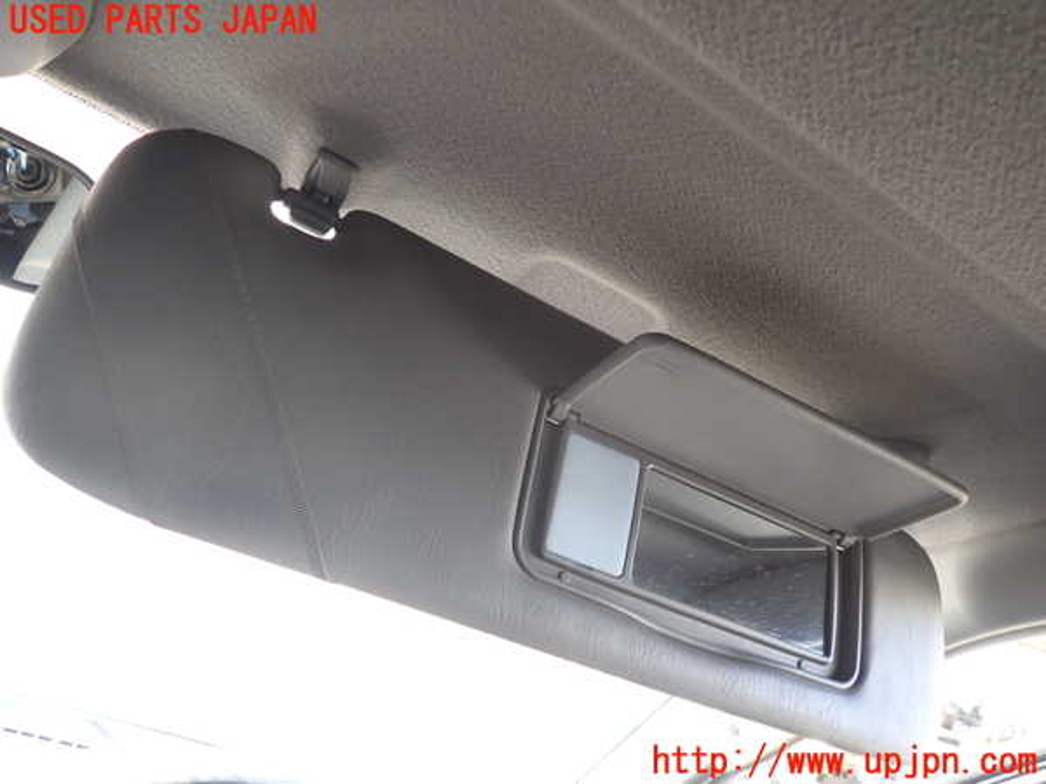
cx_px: 523
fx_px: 755
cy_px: 392
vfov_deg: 54.9
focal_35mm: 25
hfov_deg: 69.4
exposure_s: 1/60
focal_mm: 4.5
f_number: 2
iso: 125
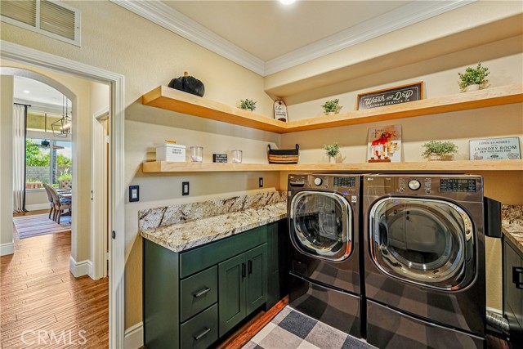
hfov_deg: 101.5
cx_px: 262
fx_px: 214
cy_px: 174
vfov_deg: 78.5
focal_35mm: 15
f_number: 8
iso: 400
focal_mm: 14.7
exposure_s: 1/10
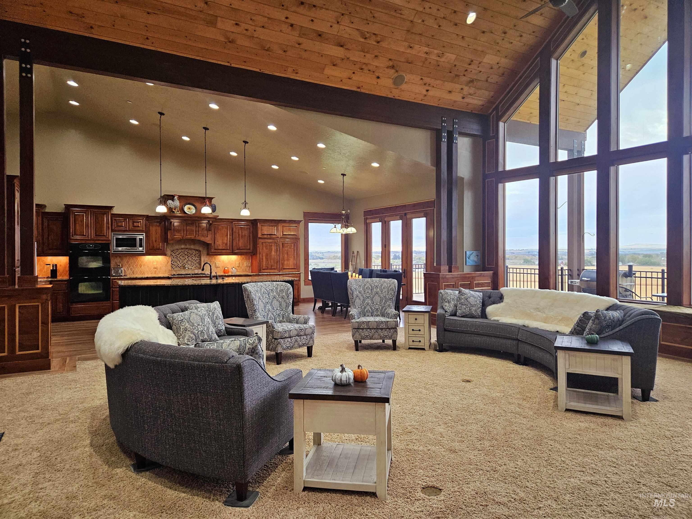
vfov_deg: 58.9
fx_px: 460
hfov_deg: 73.9
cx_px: 346
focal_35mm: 23
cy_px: 260
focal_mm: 5.4
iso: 200
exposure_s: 1/120
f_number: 1.8
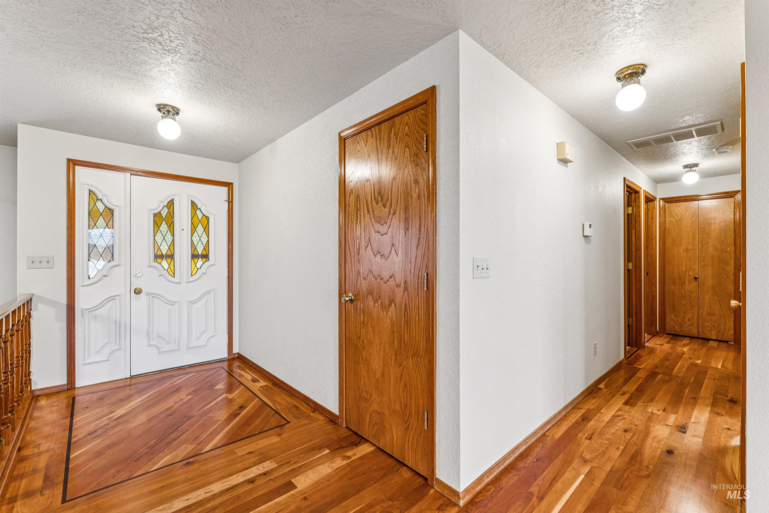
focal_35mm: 16
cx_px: 384
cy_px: 256
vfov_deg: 75.1
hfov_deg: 98.2
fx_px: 333
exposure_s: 1/1.67
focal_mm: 15.6
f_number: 13
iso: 400
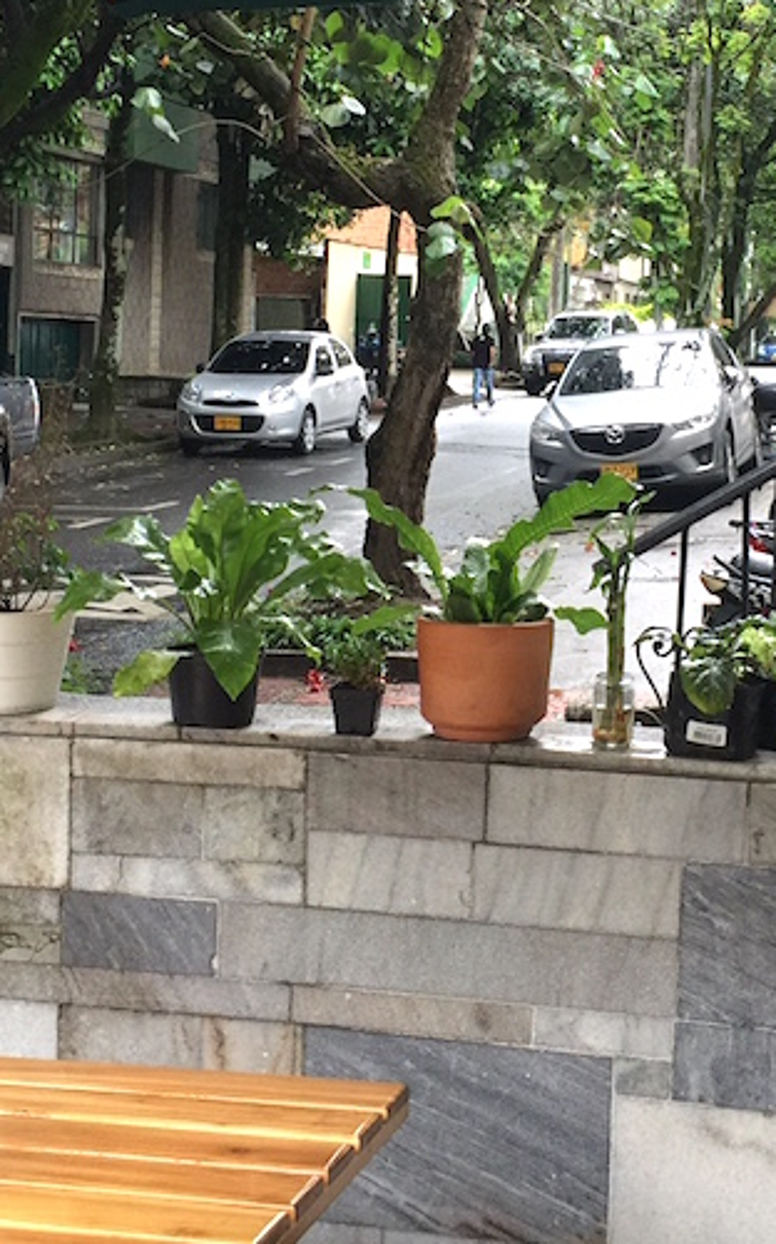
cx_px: 510
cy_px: 383
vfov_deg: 32.1
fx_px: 2134
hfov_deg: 20.5
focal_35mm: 63
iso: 32
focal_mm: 4.15
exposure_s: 1/30
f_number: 2.2
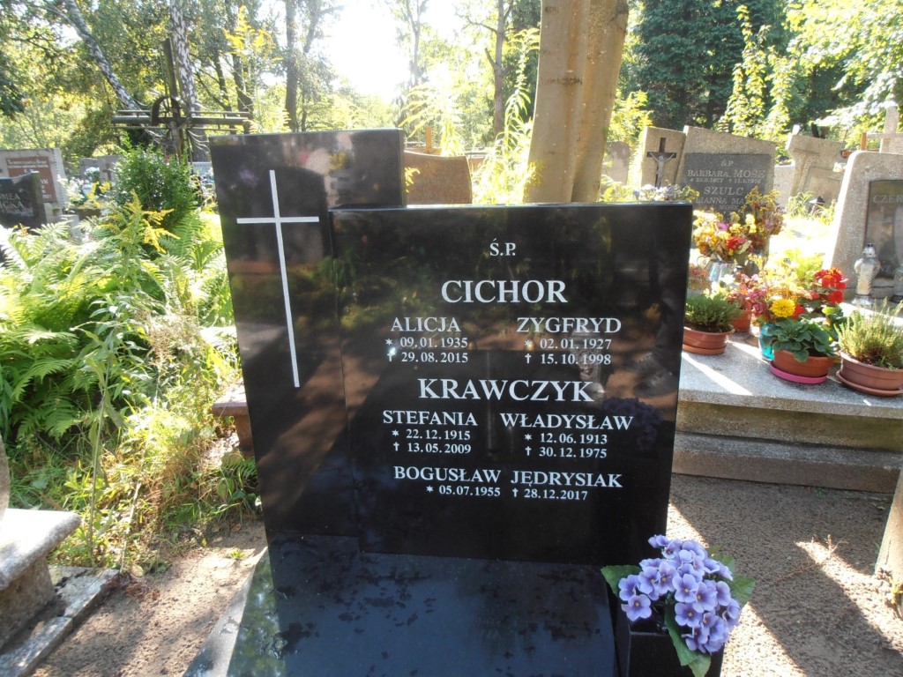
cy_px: 338
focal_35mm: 24
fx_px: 626
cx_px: 452
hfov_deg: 71.6
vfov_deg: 56.8
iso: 80
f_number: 3
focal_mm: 4.2
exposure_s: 1/60
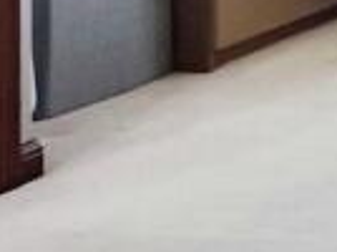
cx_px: 878
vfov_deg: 12.6
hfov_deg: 12.7
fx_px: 1040
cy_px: -202
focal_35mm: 107
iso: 200
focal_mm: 2.22
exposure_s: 1/99
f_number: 2.2
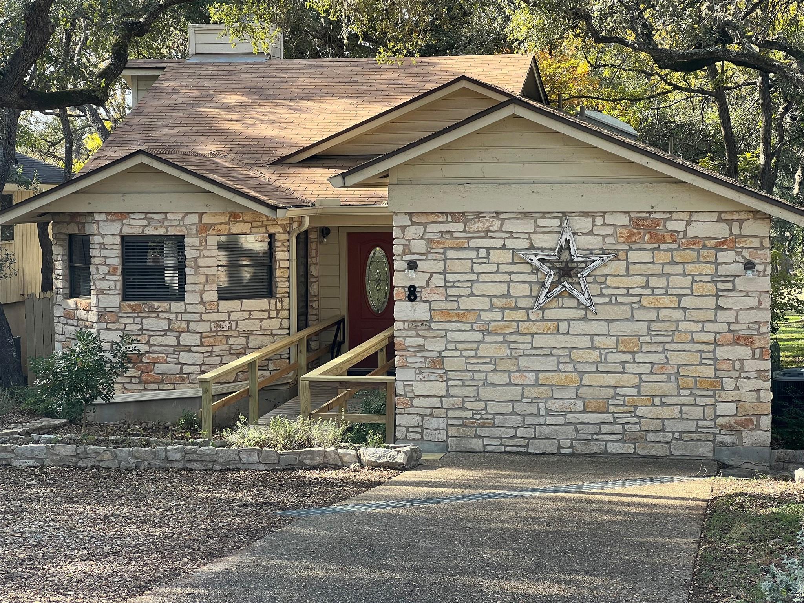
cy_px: 302
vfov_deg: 19.1
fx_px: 1788
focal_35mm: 77
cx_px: 402
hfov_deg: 25.3
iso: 32
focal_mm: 9
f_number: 2.8
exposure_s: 1/99
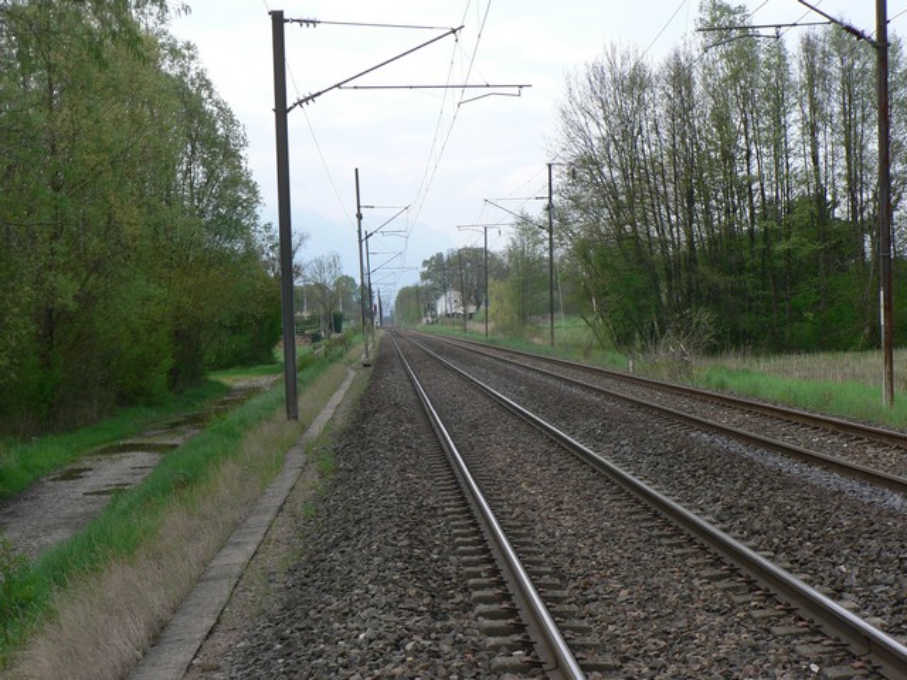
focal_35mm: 73
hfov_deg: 26.7
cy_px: 340
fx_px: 1913
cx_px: 454
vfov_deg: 20.2
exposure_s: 1/200
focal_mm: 12.2
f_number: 4
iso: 80
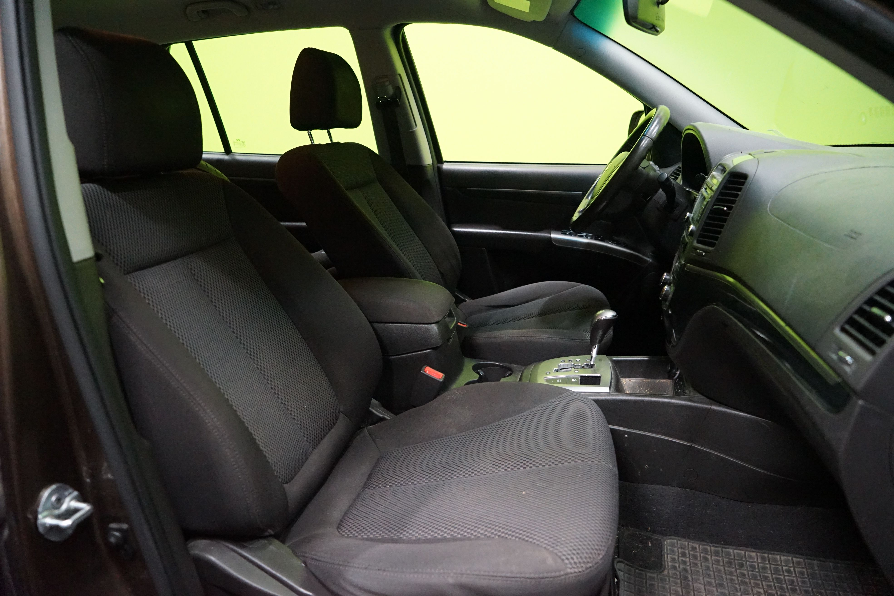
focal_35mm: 24
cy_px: 298
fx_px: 596
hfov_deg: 73.7
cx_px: 447
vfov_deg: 53.1
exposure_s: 1/160
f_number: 4
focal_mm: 24
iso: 6400
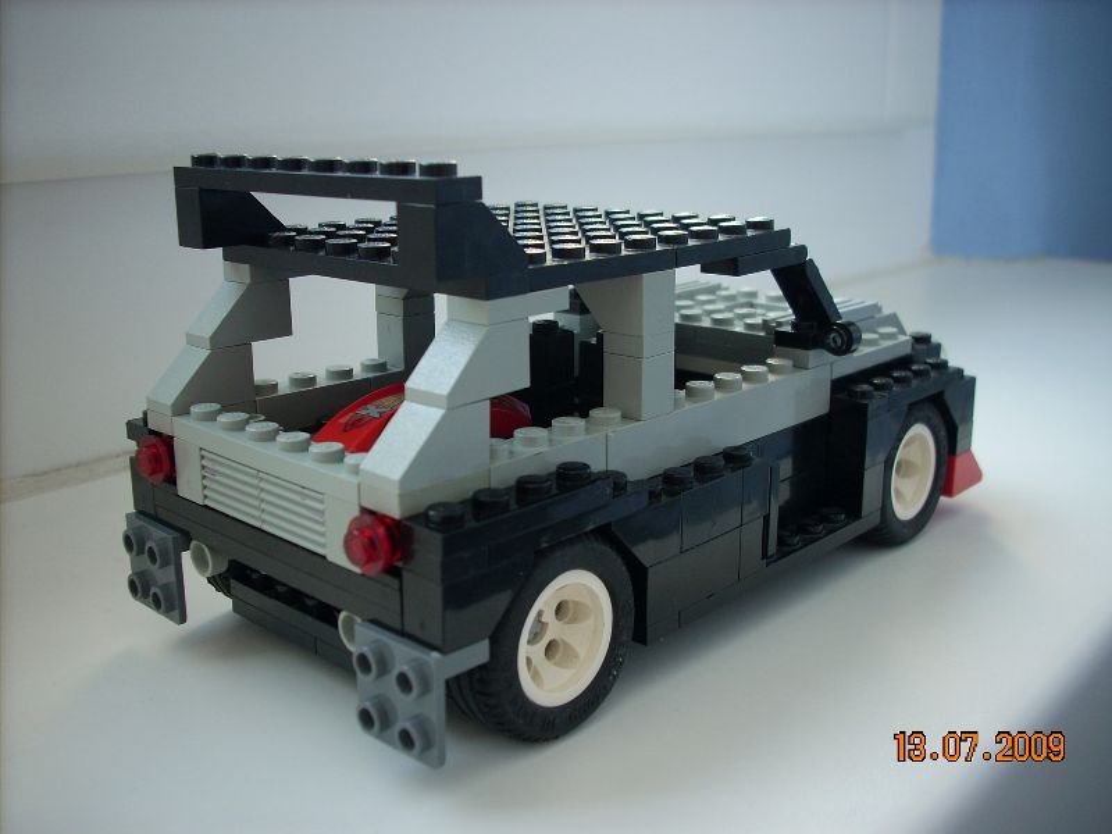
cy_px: 417
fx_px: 1189
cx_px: 556
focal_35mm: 37
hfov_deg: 50.1
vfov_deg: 38.7
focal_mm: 6.2
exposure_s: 1/42.4
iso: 64
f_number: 2.8
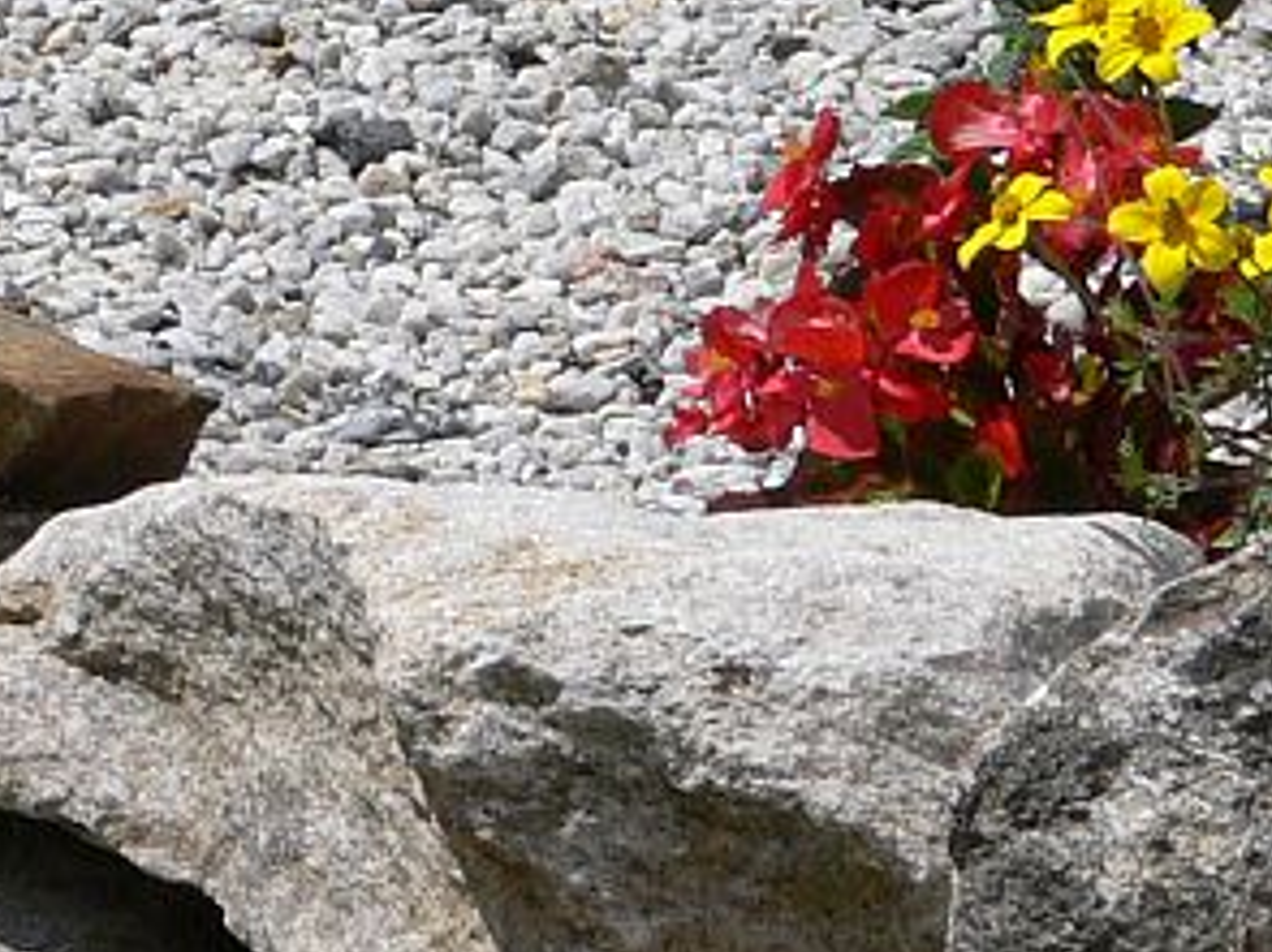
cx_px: -319
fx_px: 31993
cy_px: -778
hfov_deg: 2.3
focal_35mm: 871
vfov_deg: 1.7
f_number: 8
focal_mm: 41.7
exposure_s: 1/500
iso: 100
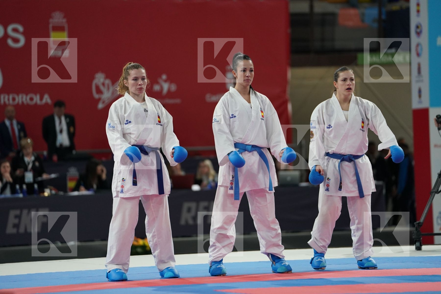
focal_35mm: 200
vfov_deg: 6.9
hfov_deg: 10.3
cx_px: 220
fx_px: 2450
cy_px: 147
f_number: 2.8
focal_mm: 200
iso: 1600
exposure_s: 1/1000
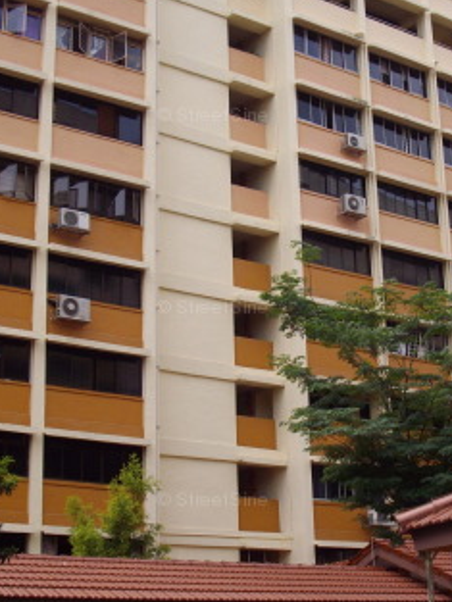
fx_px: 1131
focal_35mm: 65
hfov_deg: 22.5
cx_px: 300
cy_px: 310
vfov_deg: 29.8
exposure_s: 1/200
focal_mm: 6.2
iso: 80
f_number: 5.6
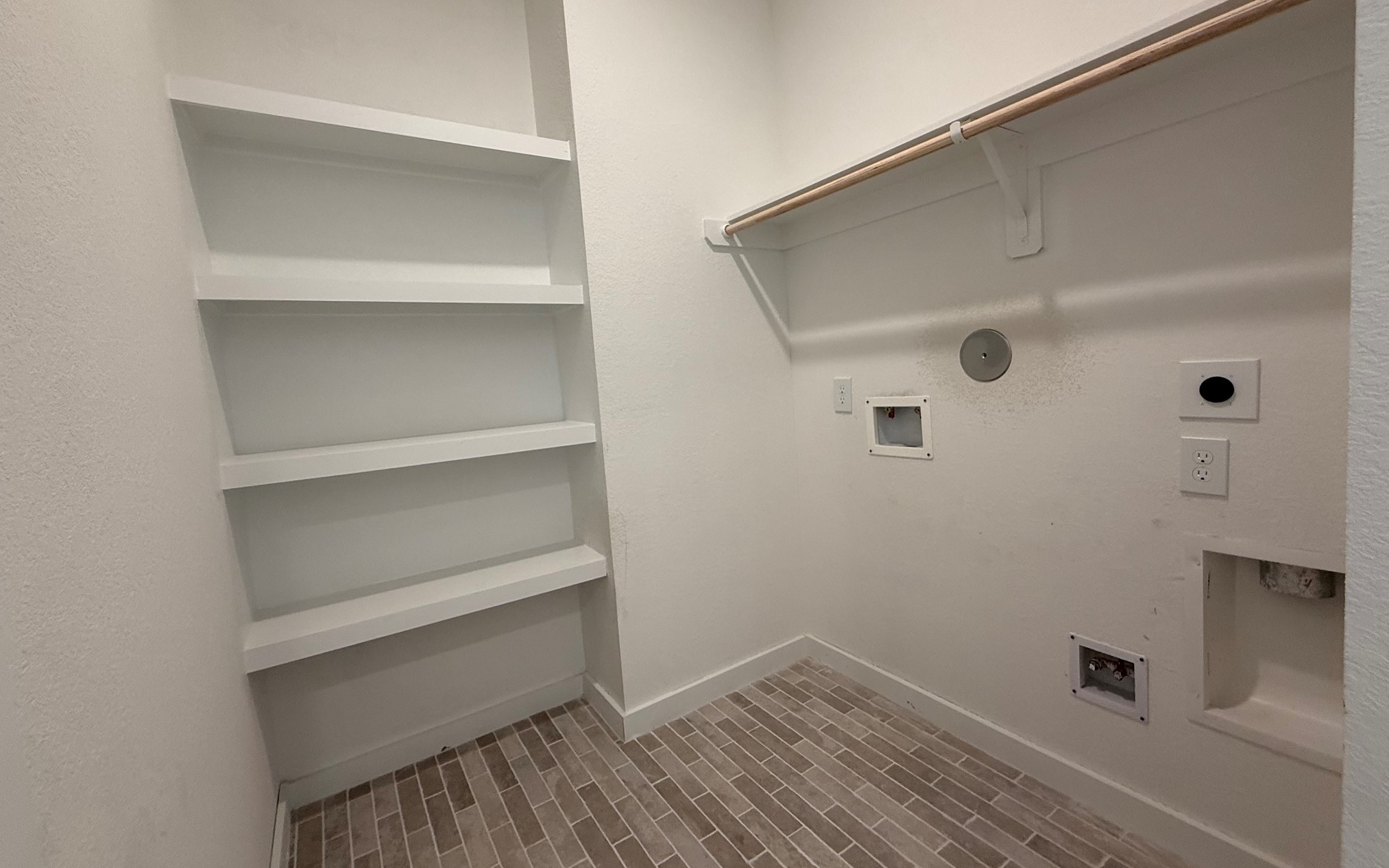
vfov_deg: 74.7
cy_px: 411
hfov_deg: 101.5
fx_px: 568
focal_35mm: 15
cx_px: 694
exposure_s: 1/120
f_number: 2.2
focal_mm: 2.22
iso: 200
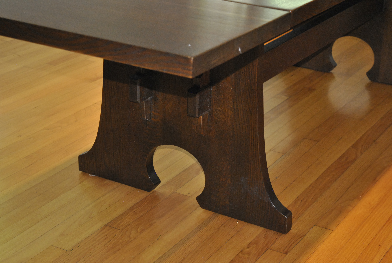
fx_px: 786
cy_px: 132
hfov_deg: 28.0
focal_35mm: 72
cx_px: 196
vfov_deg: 19.0
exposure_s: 1/50
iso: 800
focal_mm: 48
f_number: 6.3
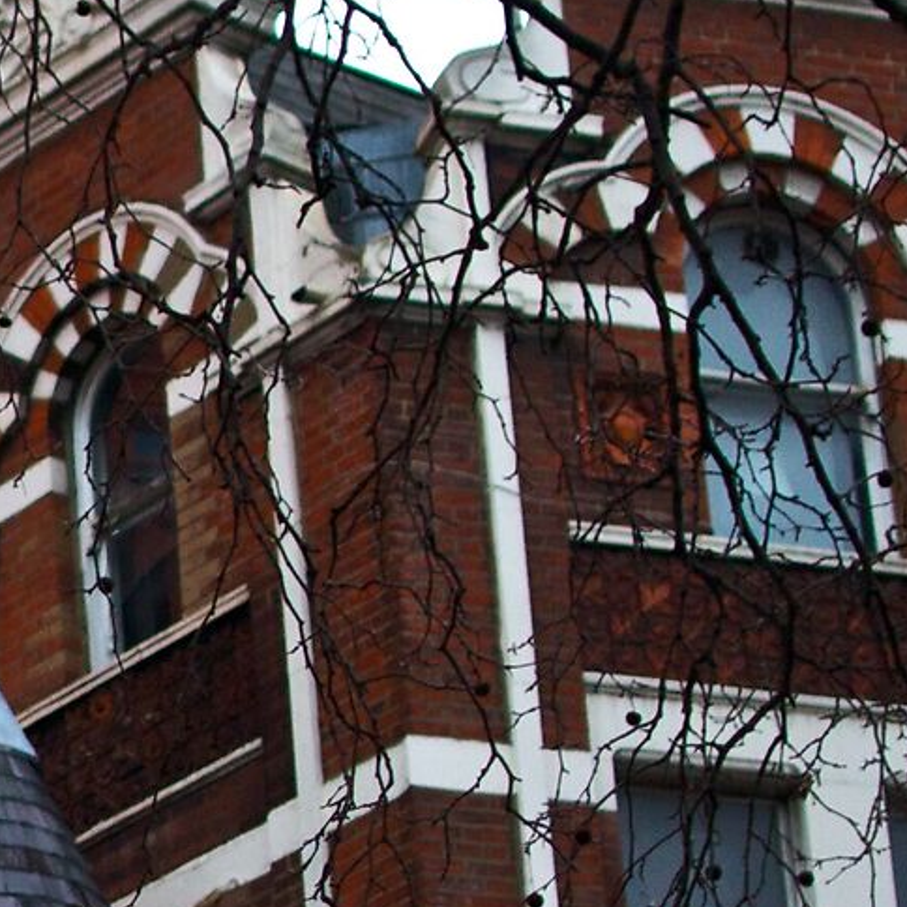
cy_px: 838
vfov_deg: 7.9
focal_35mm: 221
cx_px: -817
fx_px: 6554
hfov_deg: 7.6
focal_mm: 35
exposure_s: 1/1250
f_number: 1.8
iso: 500
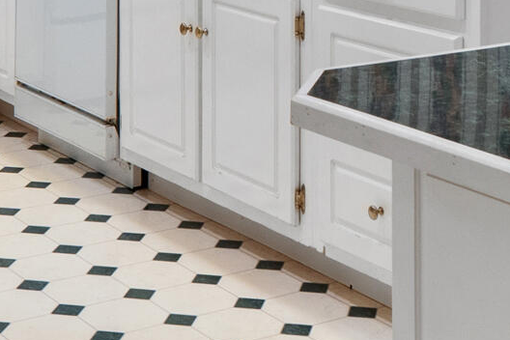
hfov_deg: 18.8
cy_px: -217
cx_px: 263
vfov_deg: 11.8
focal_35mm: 109
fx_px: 1544
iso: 250
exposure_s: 1/1.67
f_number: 10
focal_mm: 15.5
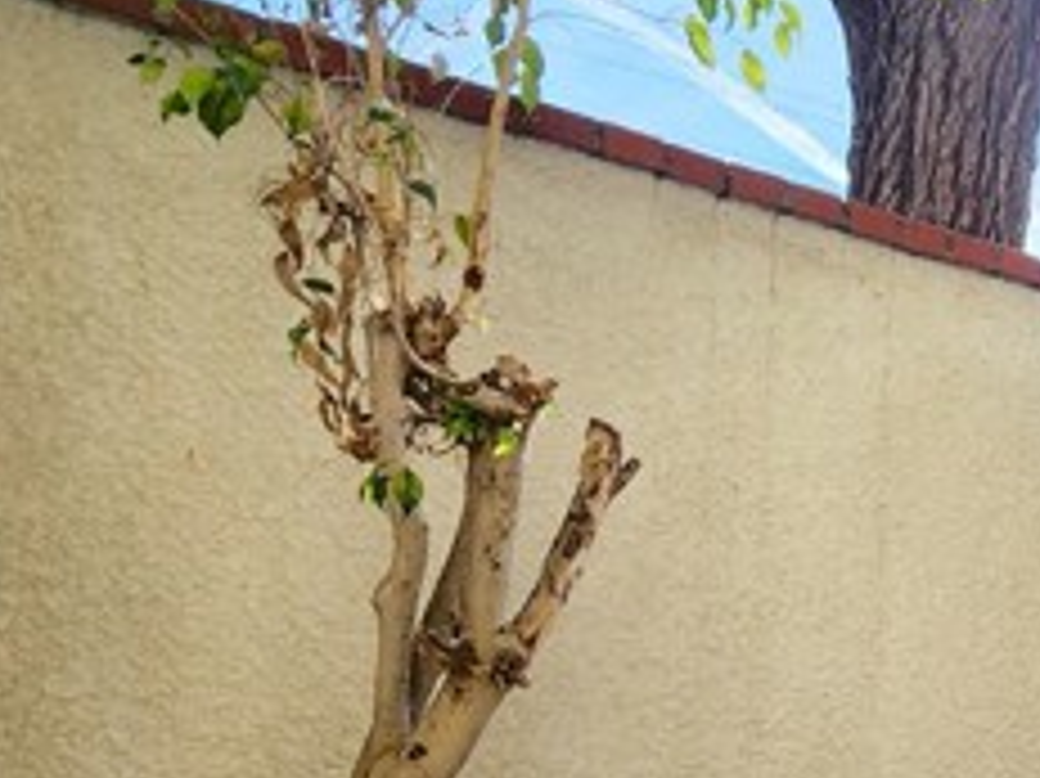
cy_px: 688
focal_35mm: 36
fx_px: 1081
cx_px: 1220
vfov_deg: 37.3
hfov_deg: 39.0
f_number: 2.2
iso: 50
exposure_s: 1/1667
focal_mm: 2.2
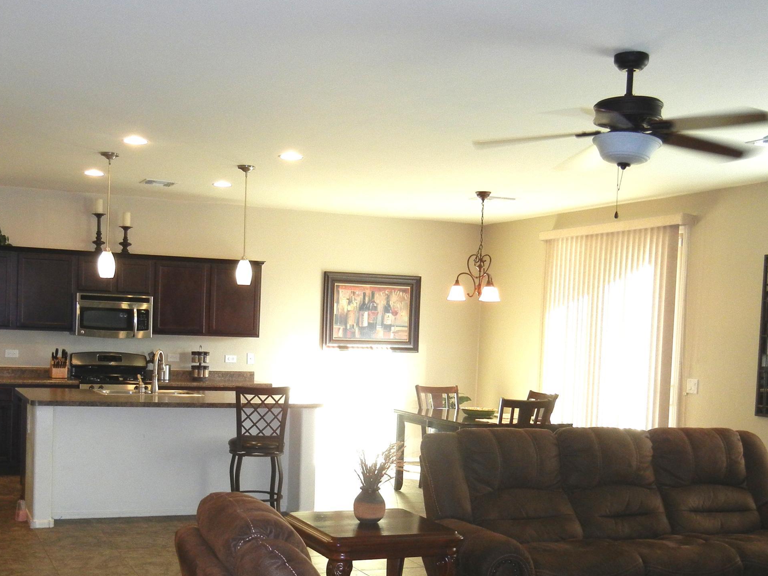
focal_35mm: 47
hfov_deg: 40.3
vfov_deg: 30.6
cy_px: 385
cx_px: 316
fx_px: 1043
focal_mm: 5.4
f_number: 3.5
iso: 230
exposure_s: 1/37.2
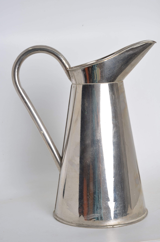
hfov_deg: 18.1
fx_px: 502
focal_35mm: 75
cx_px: 80
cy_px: 121
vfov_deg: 27.0
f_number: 14
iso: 100
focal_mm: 50
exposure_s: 1/125
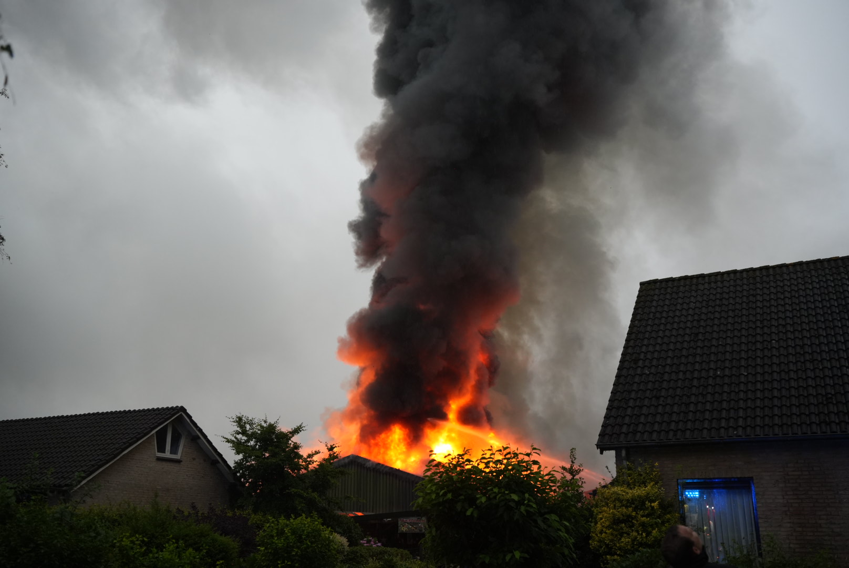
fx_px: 826
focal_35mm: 35
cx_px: 424
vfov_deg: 37.9
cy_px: 284
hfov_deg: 54.4
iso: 1600
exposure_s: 1/160
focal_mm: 35
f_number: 2.8
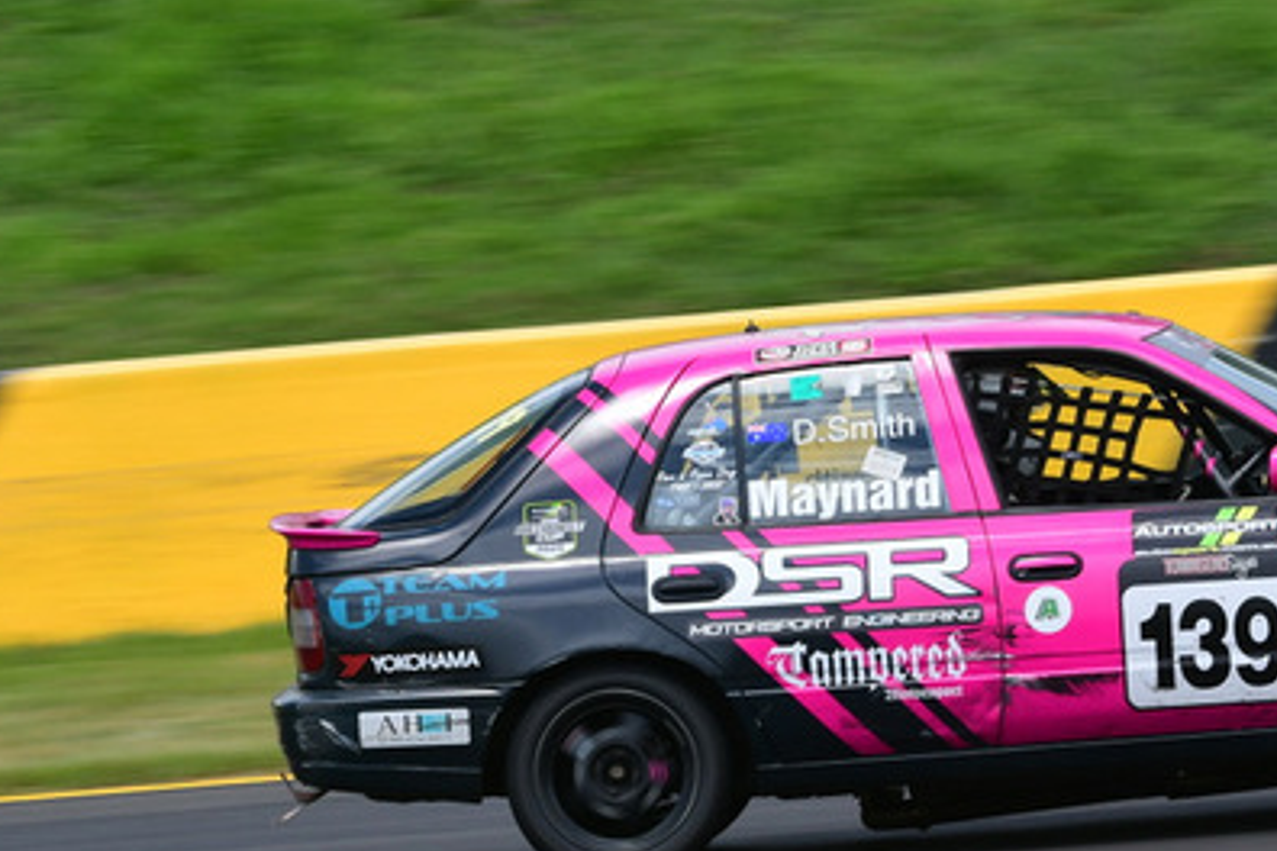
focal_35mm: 728
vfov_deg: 1.9
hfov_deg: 2.8
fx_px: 25822
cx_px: 1113
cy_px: 364
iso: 320
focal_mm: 240
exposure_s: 1/320
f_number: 13
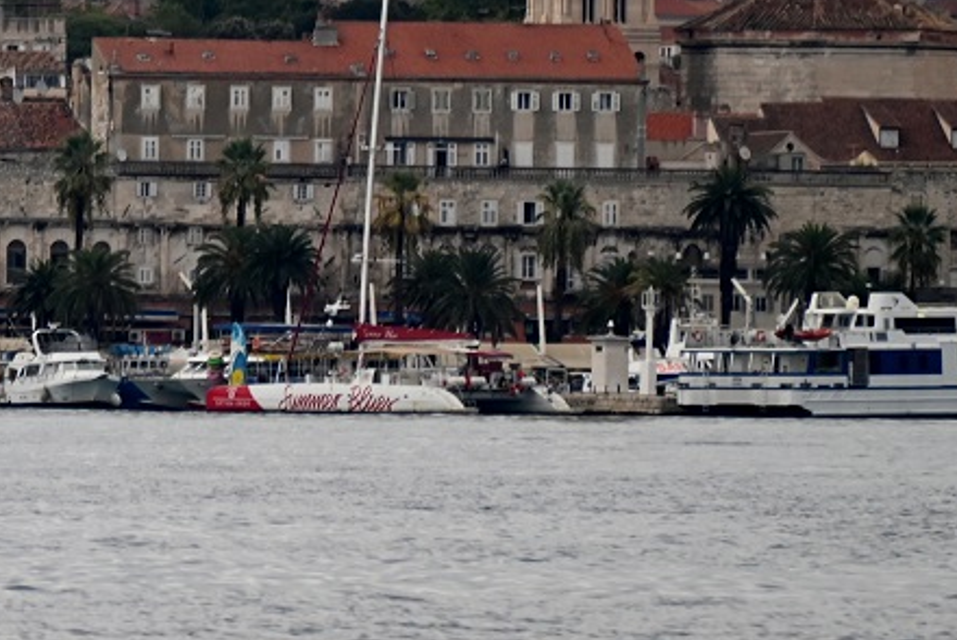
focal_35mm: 886
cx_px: -268
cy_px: -295
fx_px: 23567
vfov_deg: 1.6
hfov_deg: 2.3
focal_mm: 300
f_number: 5.6
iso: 800
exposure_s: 1/500
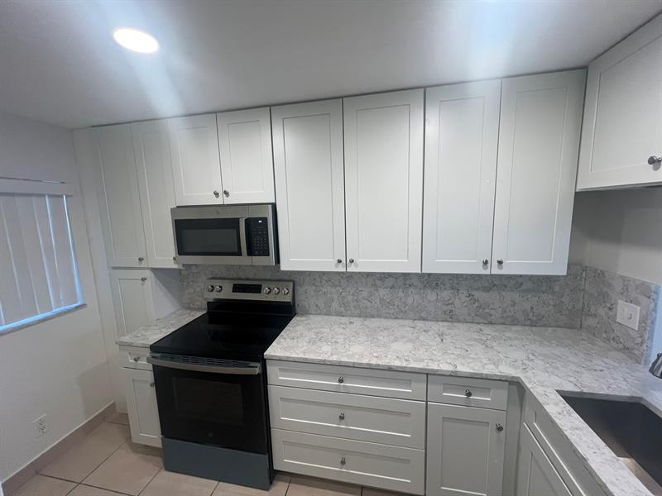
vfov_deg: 89.9
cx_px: 331
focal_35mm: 13
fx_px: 249
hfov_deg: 106.2
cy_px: 248
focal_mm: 1.57
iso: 160
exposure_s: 1/120
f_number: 1.8
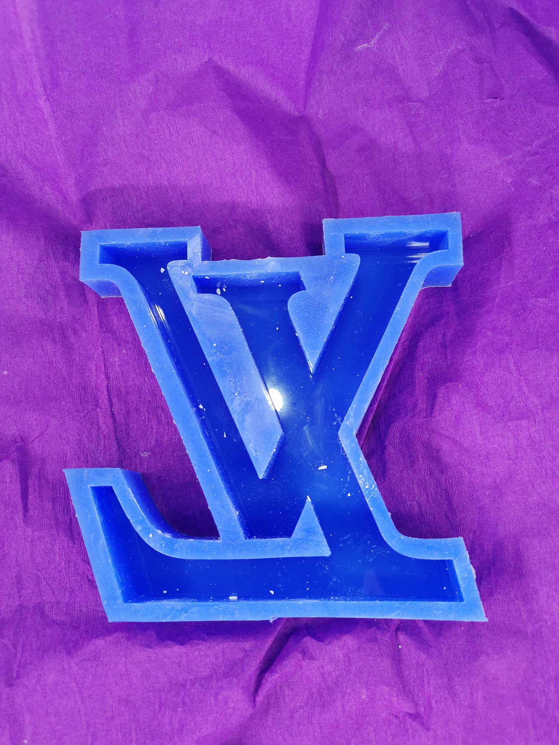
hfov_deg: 51.4
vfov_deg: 65.3
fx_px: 581
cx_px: 280
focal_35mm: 27
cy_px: 372
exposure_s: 1/100
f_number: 1.8
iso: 100
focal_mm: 5.58
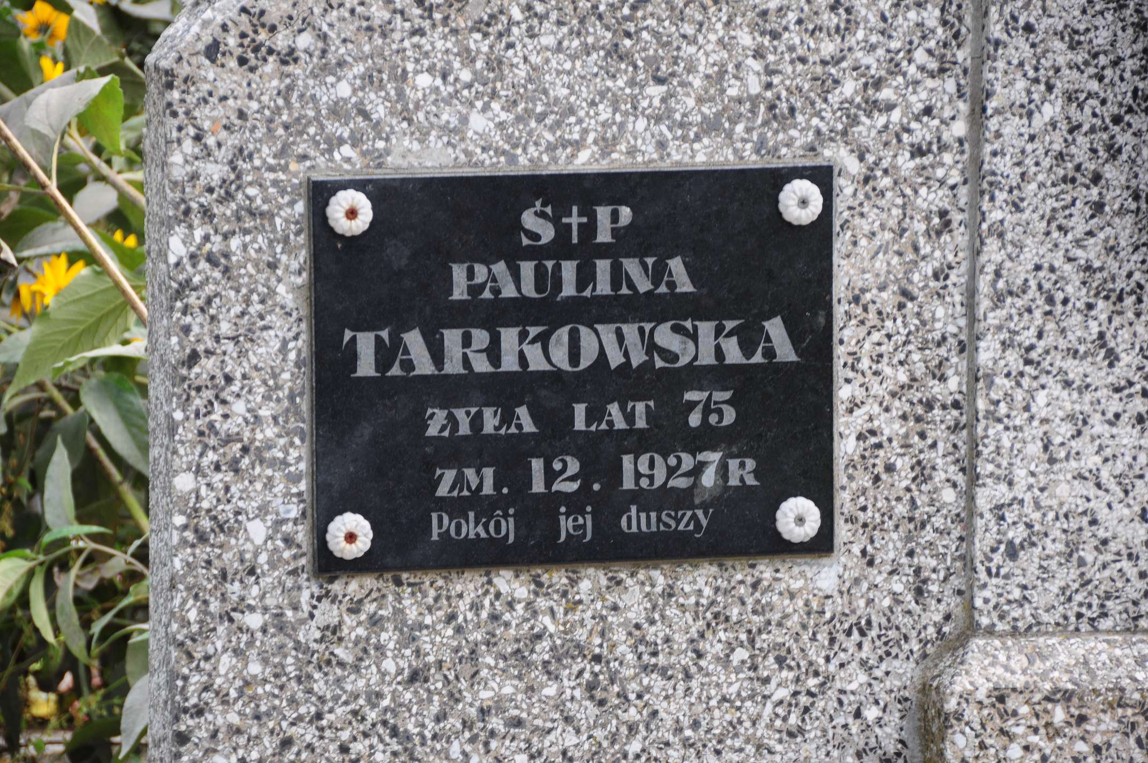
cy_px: 382
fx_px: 6211
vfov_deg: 7.0
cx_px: 574
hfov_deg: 10.6
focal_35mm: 195
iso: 250
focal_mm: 130
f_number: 5.6
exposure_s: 1/160
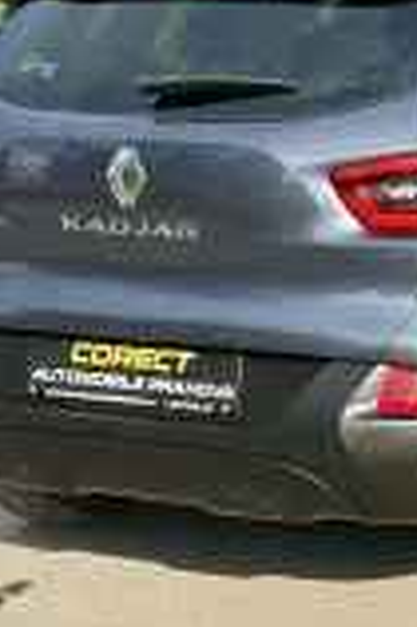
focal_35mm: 114
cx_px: 393
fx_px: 1985
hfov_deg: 11.9
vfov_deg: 17.9
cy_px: 226
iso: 64
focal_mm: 6.86
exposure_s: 1/1565
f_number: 1.78
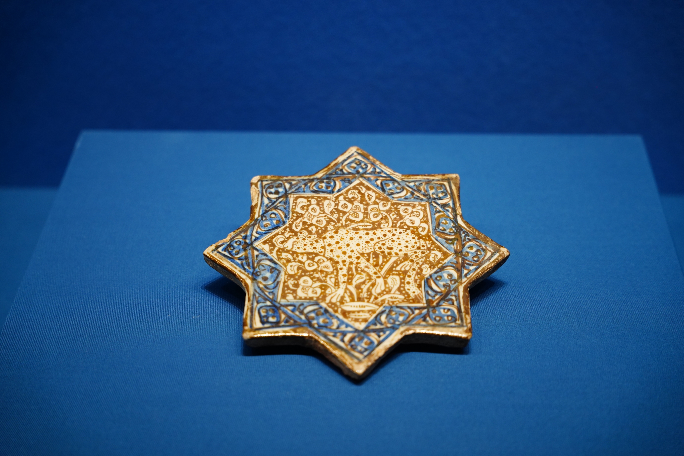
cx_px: 342
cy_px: 228
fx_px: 1330
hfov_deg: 28.8
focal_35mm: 70
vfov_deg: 19.5
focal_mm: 70
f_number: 2.8
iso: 1000
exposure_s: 1/80
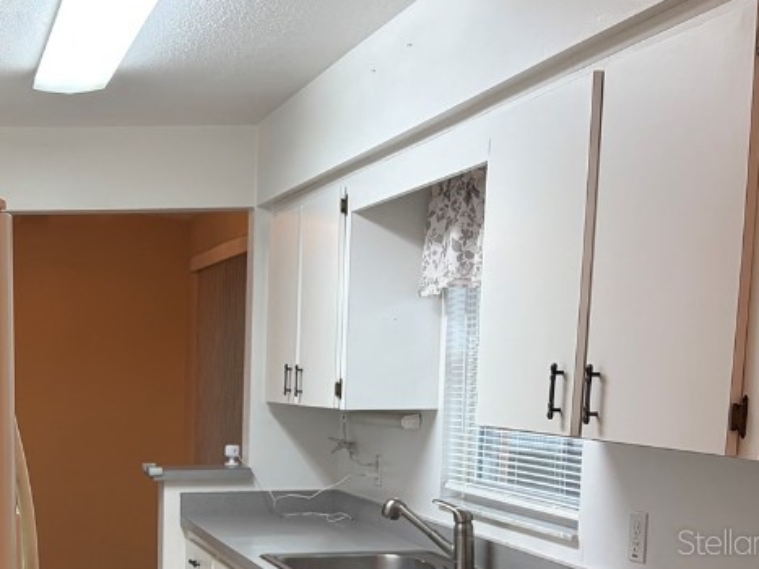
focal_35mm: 57
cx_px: -2
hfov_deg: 31.3
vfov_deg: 24.7
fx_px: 1249
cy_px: 541
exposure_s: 1/60
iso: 125
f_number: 1.6
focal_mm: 5.96
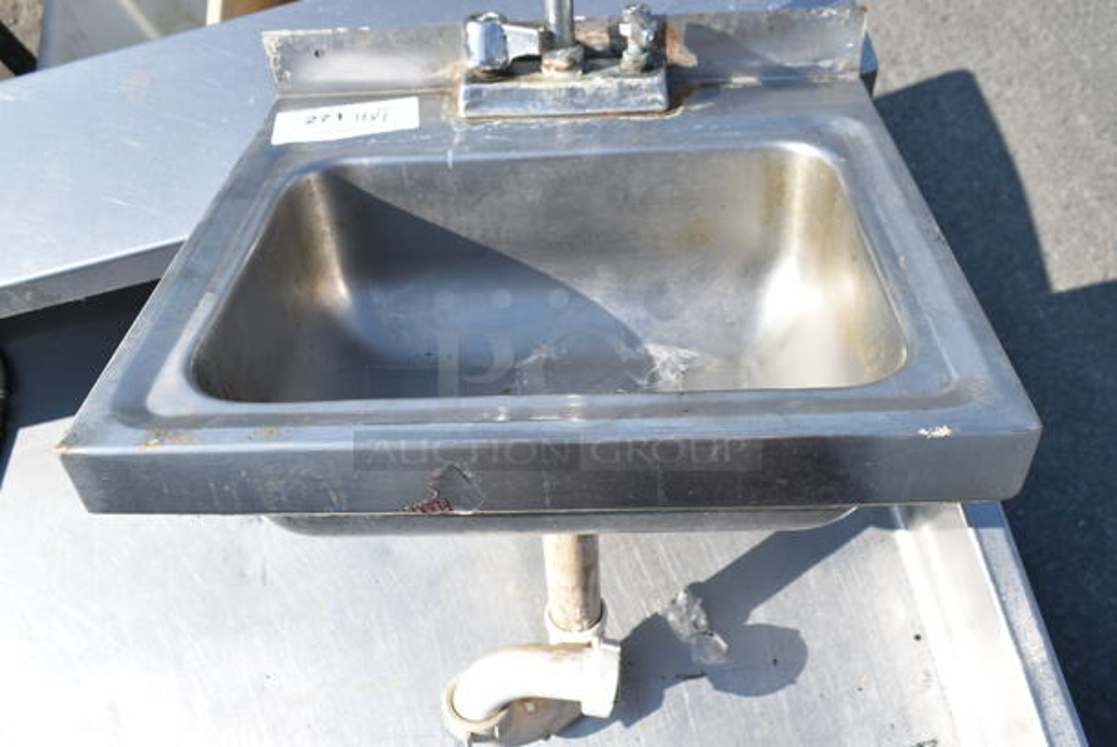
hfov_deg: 57.2
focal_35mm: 33
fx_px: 1025
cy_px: 374
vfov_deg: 40.1
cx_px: 558
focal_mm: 22
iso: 100
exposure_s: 1/200
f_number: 7.1
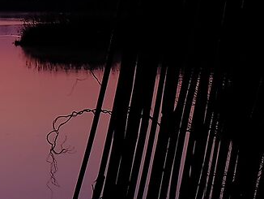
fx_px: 1458
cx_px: -492
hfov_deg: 8.8
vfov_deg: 7.4
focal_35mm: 191
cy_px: -218
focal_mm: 18
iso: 200
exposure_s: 1
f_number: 14
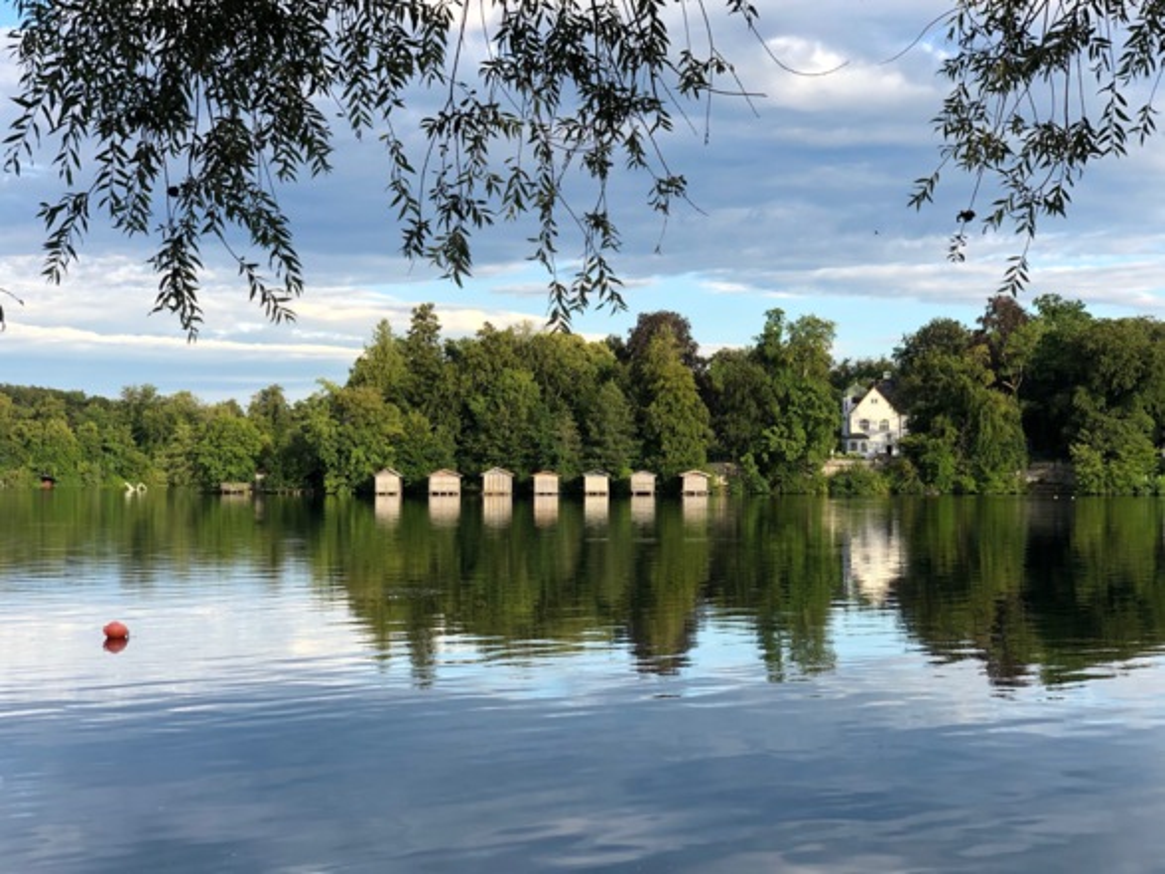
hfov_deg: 36.8
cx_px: 582
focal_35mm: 52
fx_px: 1750
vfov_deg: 28.0
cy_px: 437
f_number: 2.4
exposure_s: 1/249
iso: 16
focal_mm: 6
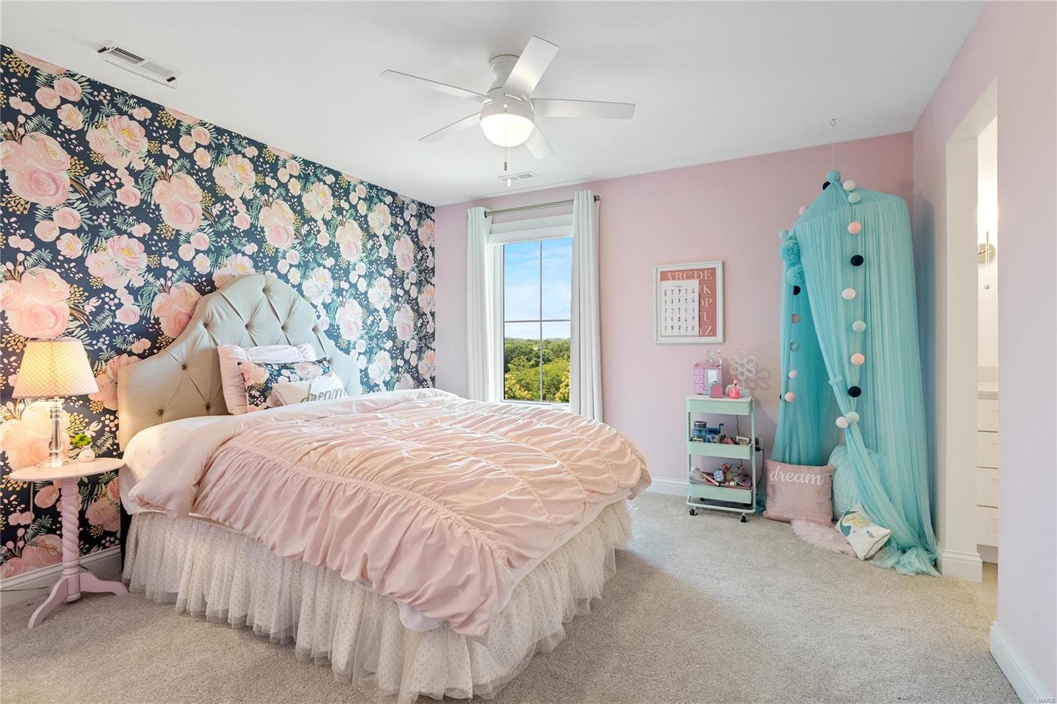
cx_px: 528
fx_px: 470
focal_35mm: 16
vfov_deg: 73.7
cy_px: 352
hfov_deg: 96.7
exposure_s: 1/8
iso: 400
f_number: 6.3
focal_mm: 8
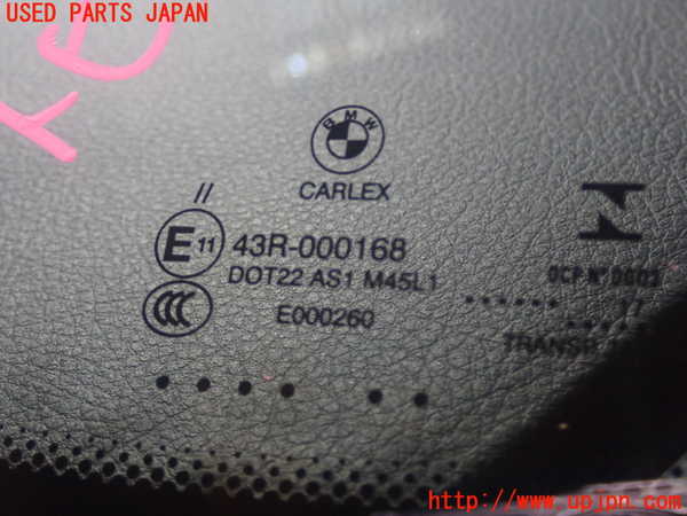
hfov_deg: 35.5
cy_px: 258
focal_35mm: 54
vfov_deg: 27.0
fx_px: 1072
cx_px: 344
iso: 800
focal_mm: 9.65
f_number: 3.3
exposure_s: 1/50
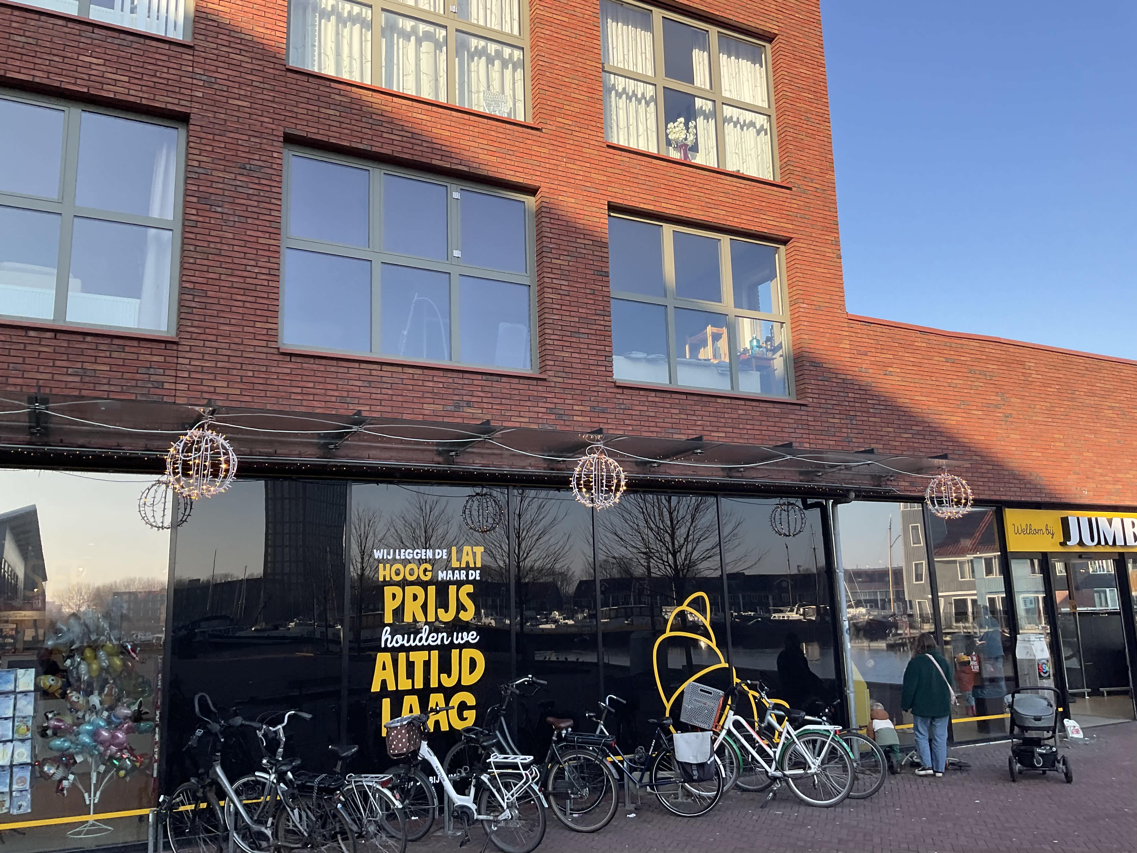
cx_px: 568
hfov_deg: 61.7
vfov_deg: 48.2
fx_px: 953
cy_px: 426
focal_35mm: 29
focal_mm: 3
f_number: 1.8
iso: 16
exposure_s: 1/473
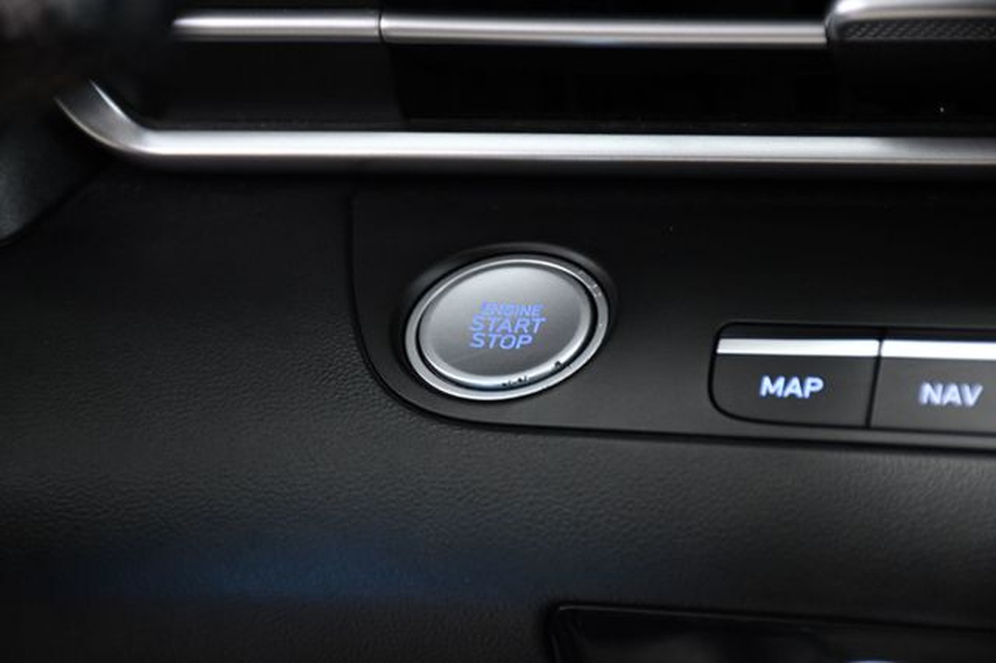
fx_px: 4341
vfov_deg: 8.7
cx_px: 498
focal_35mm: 157
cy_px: 332
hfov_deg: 13.1
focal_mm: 105
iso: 2500
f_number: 5.6
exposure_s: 1/40
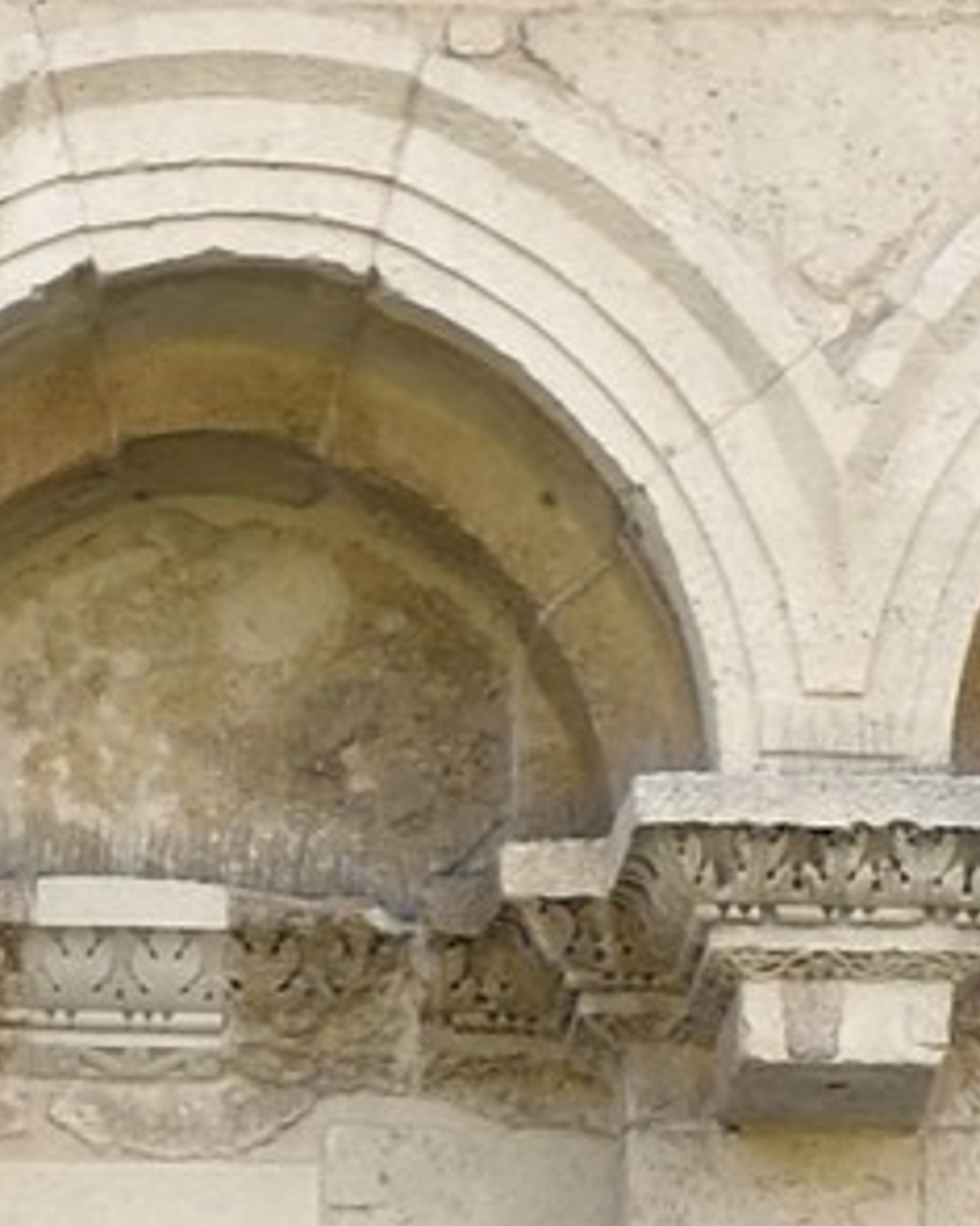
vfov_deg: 4.6
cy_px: 4917
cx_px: 117
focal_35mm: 384
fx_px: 13929
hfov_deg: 4.0
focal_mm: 50
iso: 400
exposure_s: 1/400
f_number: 7.1
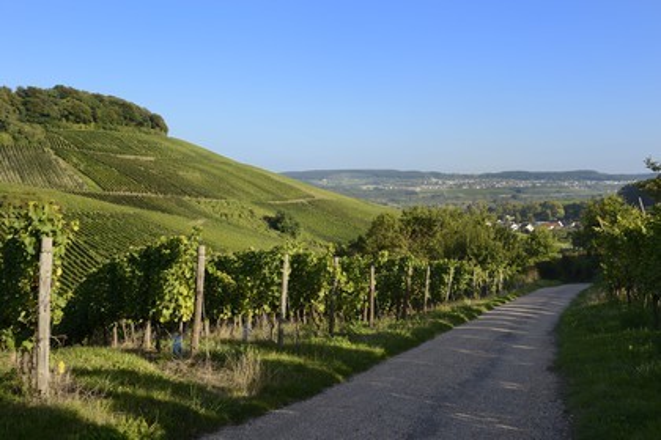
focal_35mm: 35
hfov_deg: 54.4
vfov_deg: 37.9
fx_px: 643
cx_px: 330
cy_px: 220
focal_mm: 35
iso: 200
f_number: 11
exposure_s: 1/160
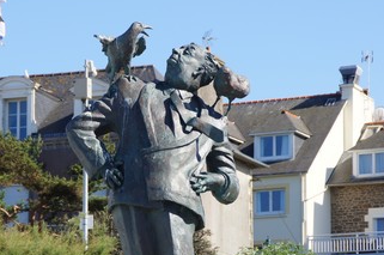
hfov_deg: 9.6
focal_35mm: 215
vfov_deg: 6.4
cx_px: 151
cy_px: 166
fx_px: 2290
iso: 100
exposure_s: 1/160
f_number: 8
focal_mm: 100
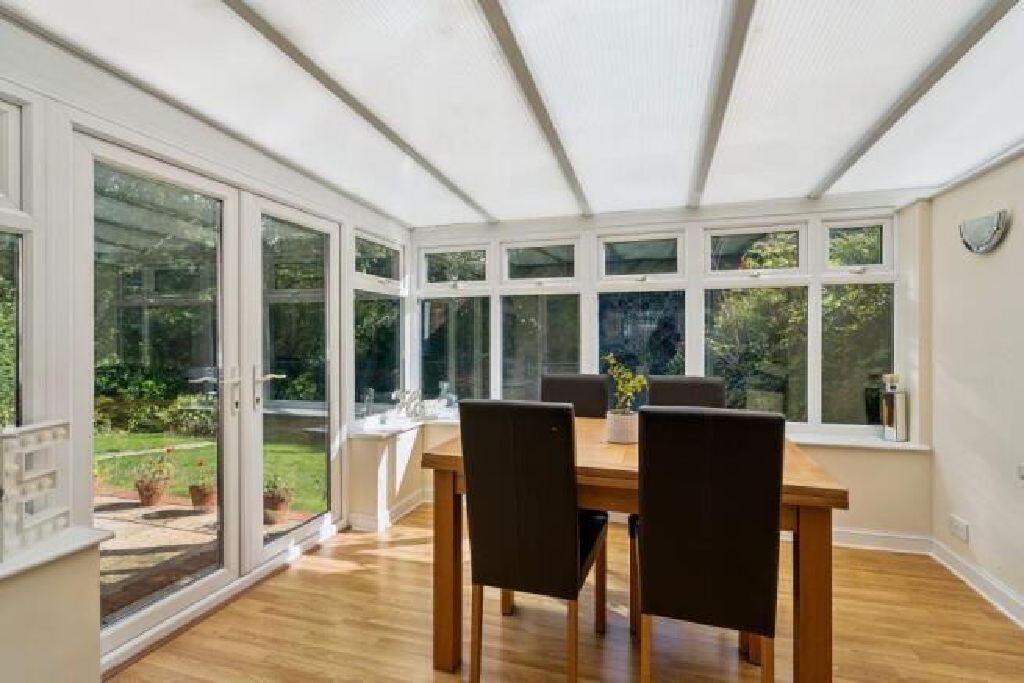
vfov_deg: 73.8
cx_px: 512
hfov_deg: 96.7
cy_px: 342
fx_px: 455
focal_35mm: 16
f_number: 5.6
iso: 320
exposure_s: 1/125
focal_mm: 16
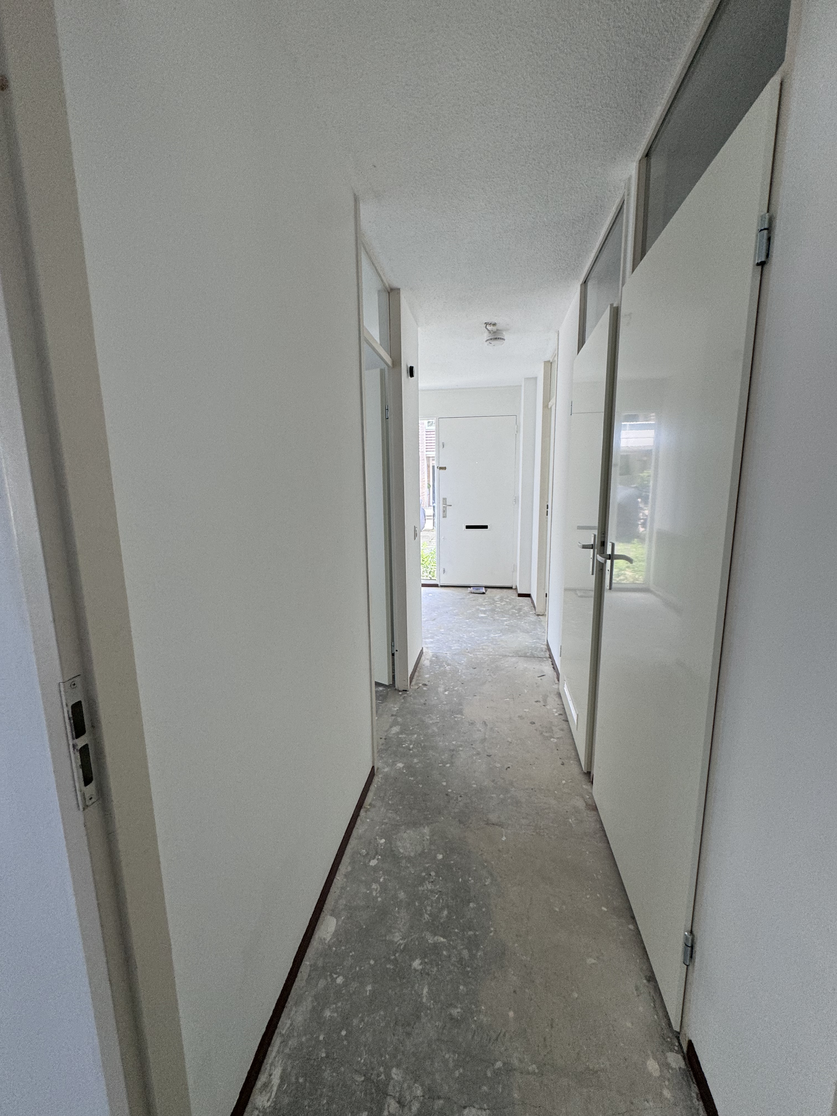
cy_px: 558
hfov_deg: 85.7
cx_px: 418
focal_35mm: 14
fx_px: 451
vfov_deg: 102.1
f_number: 2.2
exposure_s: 1/99
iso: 100
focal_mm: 2.22
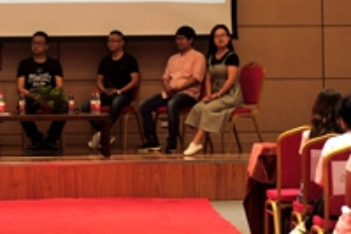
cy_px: -46
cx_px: 56
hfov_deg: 11.3
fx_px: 1773
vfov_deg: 7.5
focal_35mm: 182
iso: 400
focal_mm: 70
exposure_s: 1/160
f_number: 2.8
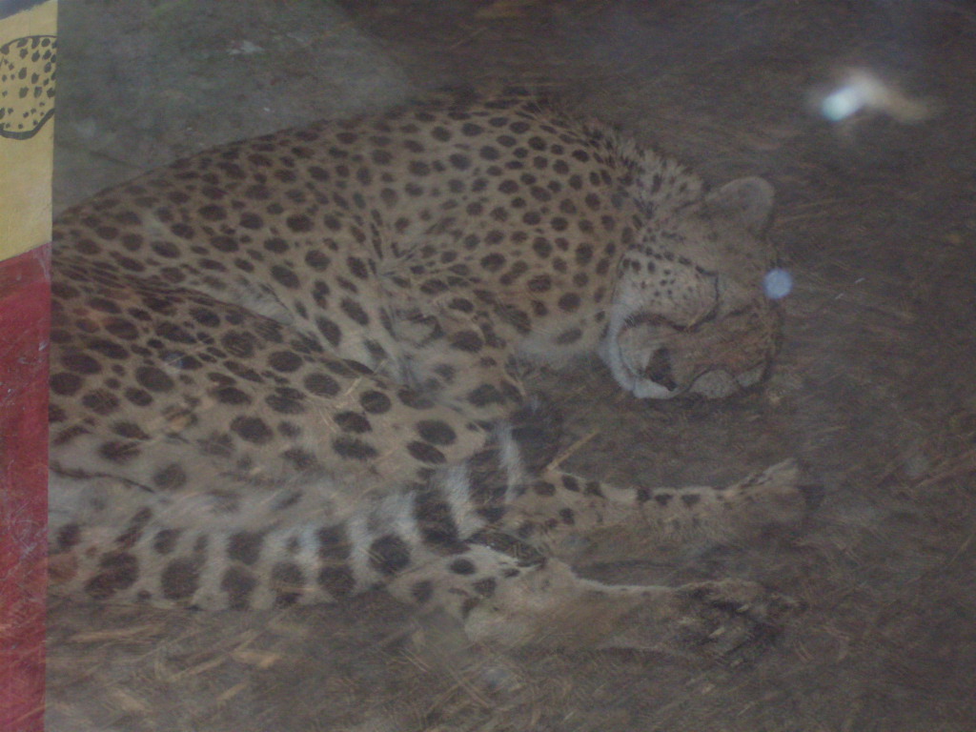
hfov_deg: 17.3
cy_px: 366
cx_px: 488
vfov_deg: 13.0
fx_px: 3214
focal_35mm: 114
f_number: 5.2
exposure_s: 1/60
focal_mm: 18.9
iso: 240
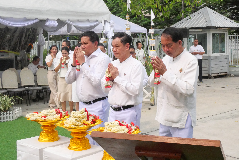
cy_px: 62
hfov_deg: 36.2
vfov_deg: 24.6
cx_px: 134
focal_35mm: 55
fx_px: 365
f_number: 13
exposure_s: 1/3200
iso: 4000
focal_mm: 22
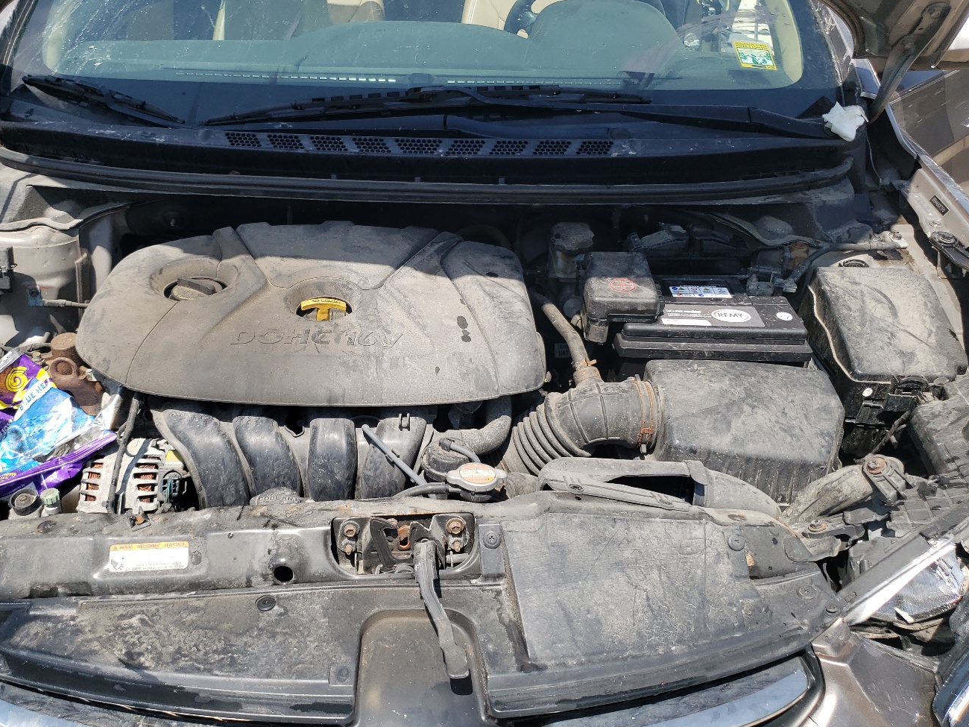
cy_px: 341
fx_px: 896
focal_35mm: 32
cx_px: 413
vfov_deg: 44.1
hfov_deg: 56.6
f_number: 1.5
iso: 50
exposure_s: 1/2000
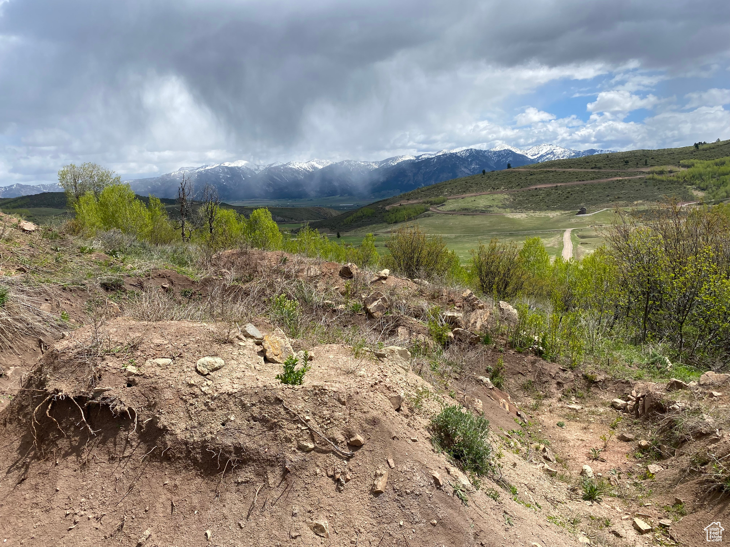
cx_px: 365
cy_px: 274
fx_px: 548
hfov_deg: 67.3
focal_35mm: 26
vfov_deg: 53.1
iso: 32
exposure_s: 1/3497
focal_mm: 4.25
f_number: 1.8
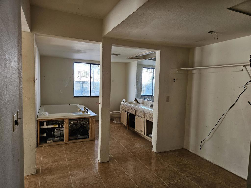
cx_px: 126
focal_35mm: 23
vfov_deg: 58.9
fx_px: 167
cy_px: 94
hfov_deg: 73.9
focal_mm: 5.4
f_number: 1.8
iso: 250
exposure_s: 1/170
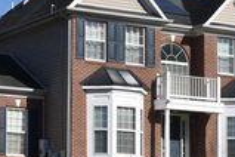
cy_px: 138
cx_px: 35
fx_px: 957
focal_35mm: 147
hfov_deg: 13.9
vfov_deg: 9.3
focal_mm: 31
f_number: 9
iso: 100
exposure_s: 1/320
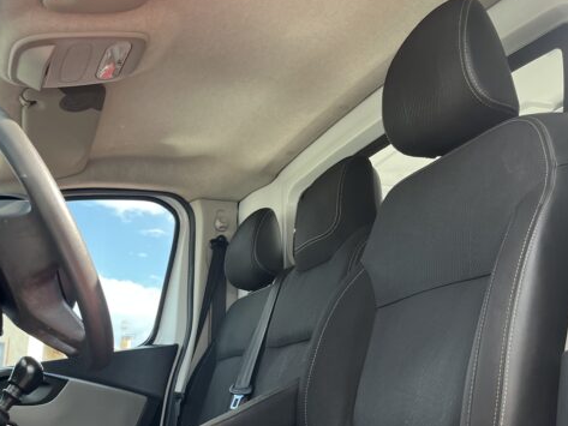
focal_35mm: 44
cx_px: 192
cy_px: 313
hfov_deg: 42.4
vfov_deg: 32.3
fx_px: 722
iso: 40
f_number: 1.6
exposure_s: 1/264
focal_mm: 5.1
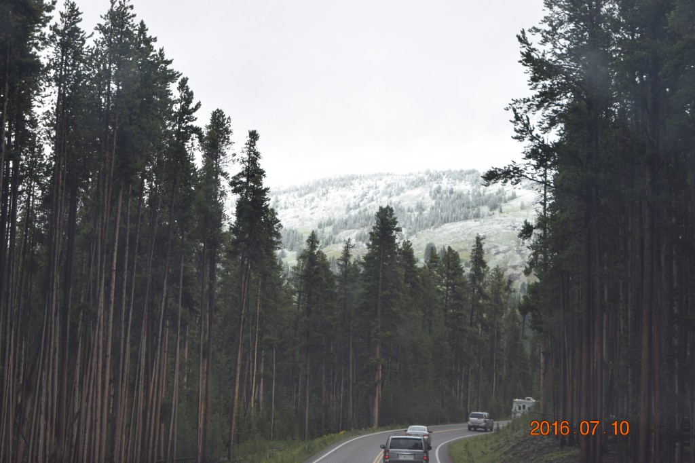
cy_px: 232
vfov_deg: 16.5
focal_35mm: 82
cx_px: 348
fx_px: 1592
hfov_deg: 24.6
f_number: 5.6
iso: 110
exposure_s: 1/125
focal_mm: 55
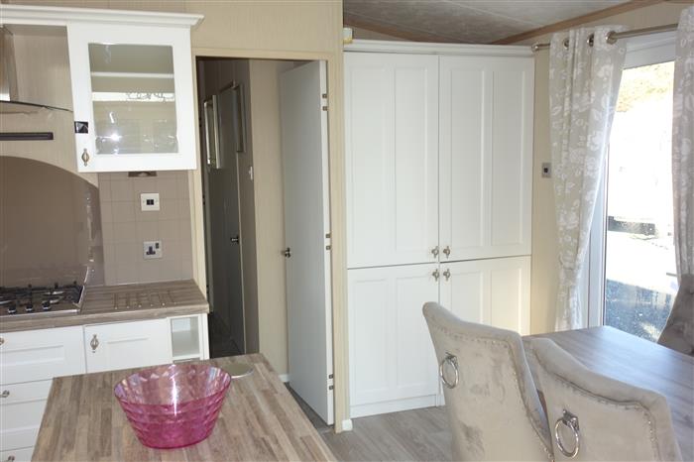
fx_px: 636
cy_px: 231
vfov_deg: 39.9
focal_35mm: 33
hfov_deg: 57.2
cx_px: 347
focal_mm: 12.18
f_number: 2.5
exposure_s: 1/100
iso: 125
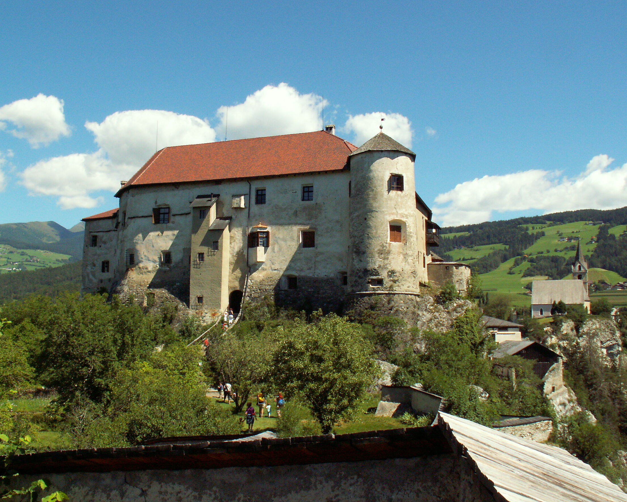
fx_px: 687
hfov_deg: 49.1
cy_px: 248
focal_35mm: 37
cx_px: 299
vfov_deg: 40.1
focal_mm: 5.86
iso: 100
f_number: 8
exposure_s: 1/250
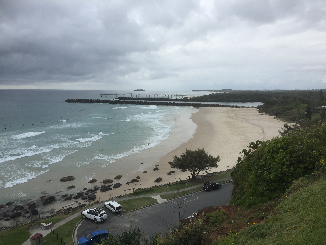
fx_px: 273
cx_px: 163
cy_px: 122
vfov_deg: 48.2
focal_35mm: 29
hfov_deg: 61.7
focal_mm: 4.15
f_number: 2.2
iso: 32
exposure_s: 1/3049
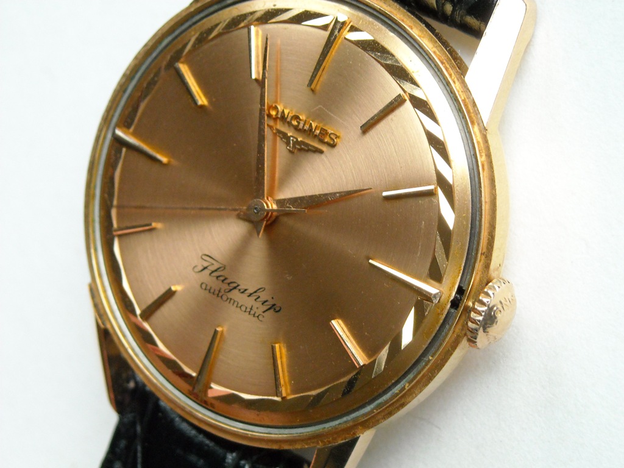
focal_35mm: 105
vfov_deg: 14.1
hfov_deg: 18.7
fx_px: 1893
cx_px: 312
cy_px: 234
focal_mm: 17.1
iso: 400
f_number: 4.7
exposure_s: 1/44
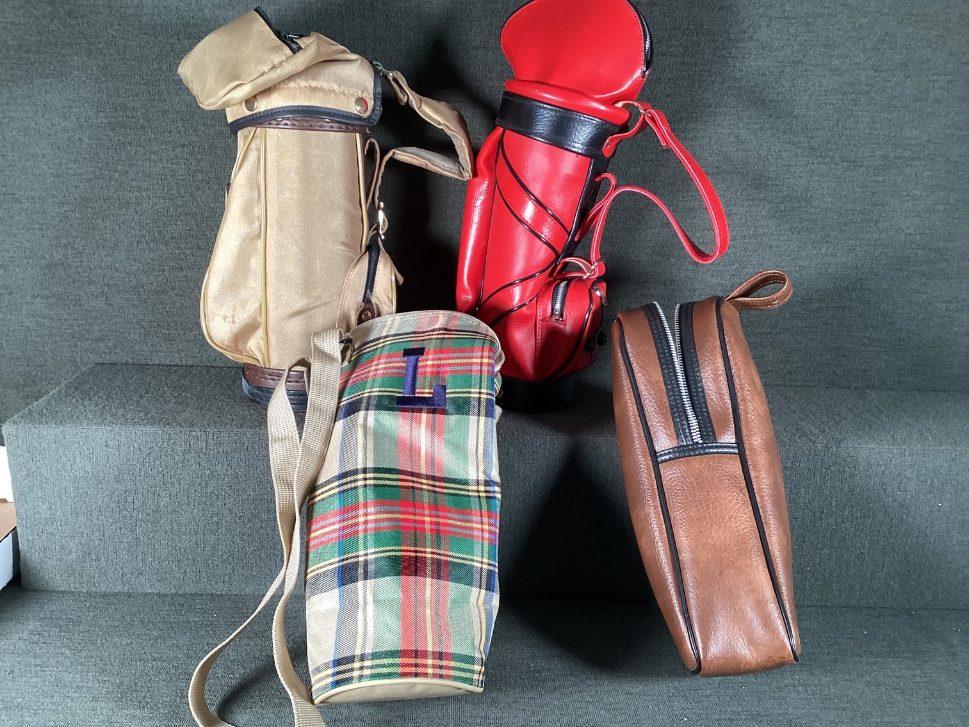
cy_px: 364
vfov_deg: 45.4
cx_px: 484
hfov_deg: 58.3
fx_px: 868
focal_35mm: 31
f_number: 2.4
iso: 100
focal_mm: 3.3
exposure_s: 1/50
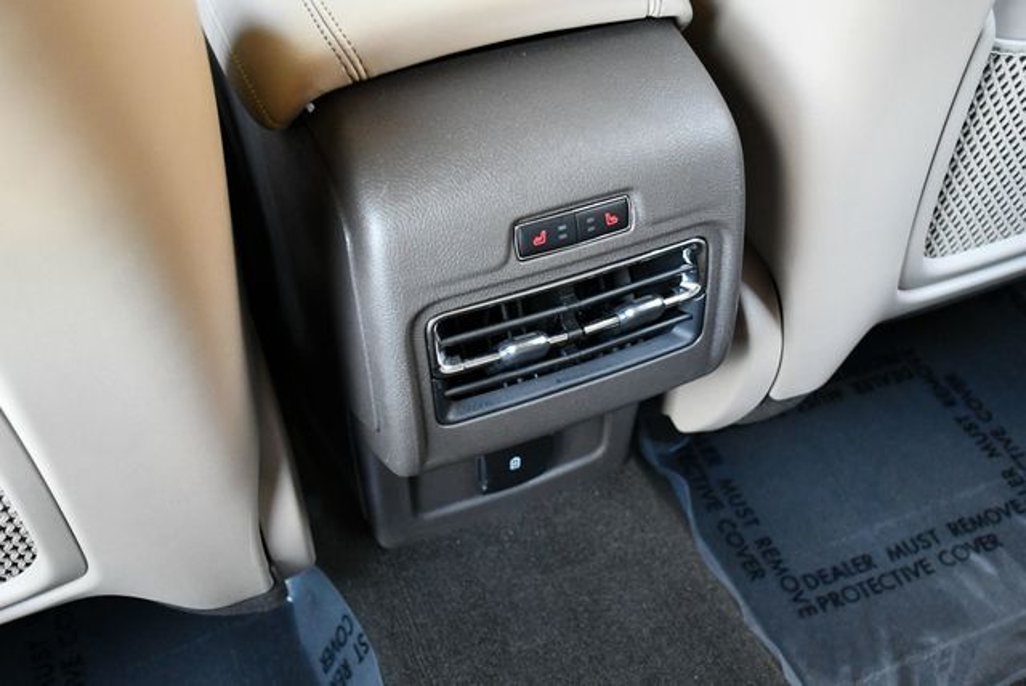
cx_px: 513
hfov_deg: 53.1
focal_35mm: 36
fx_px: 1027
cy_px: 343
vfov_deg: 36.9
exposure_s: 1/125
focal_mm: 18
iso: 2200
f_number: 3.5
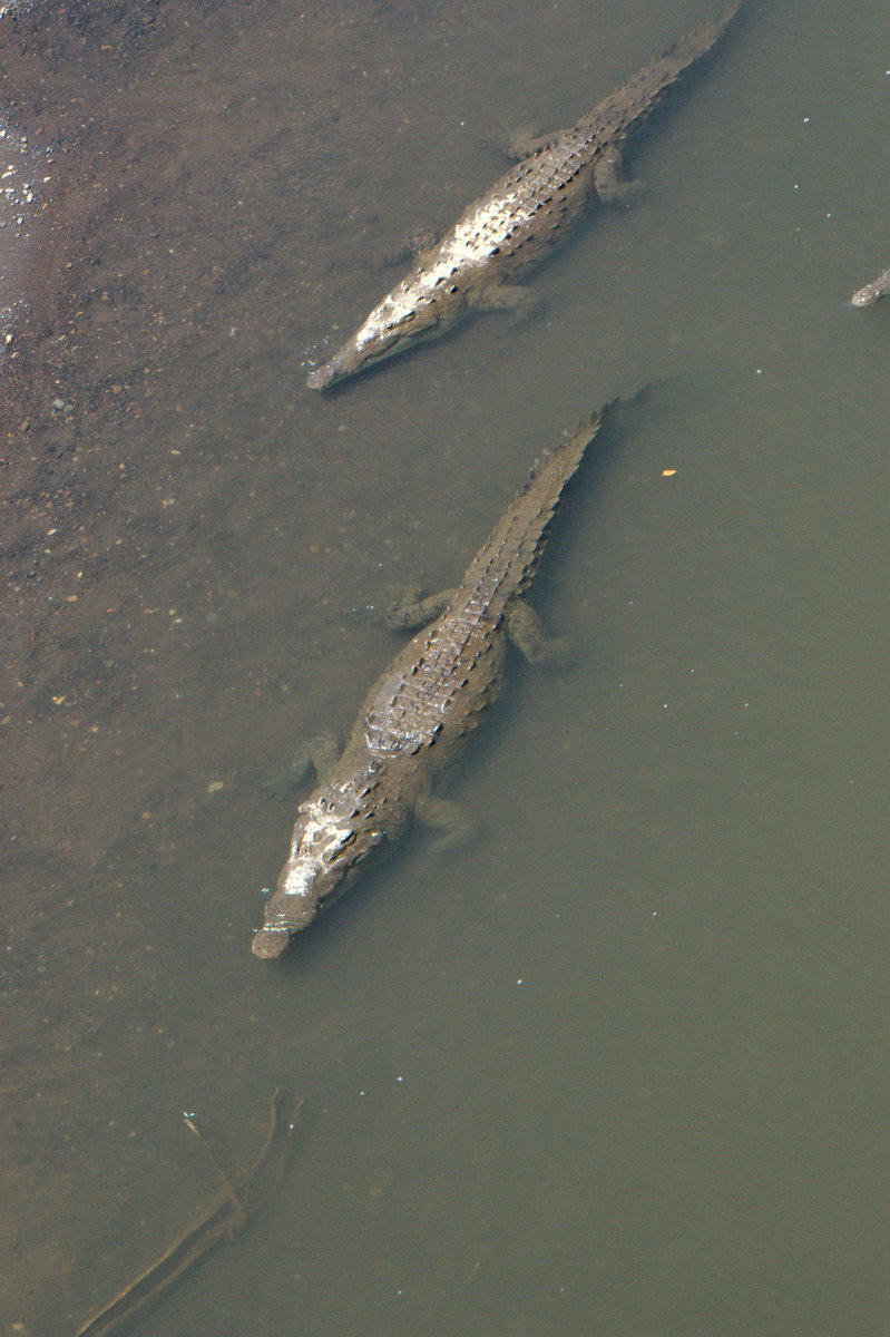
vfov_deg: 17.5
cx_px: 445
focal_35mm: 117
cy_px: 668
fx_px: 4342
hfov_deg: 11.7
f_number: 22
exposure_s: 1/200
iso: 1600
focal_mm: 78
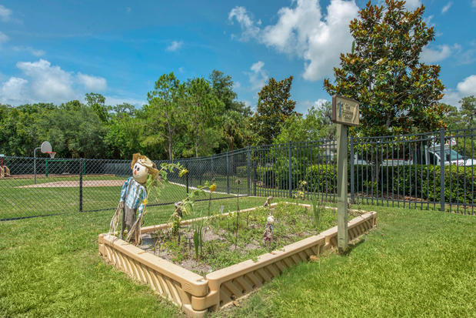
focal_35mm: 21
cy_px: 159
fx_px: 278
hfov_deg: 81.2
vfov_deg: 59.5
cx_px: 238
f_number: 11
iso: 400
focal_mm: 21
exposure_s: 1/500
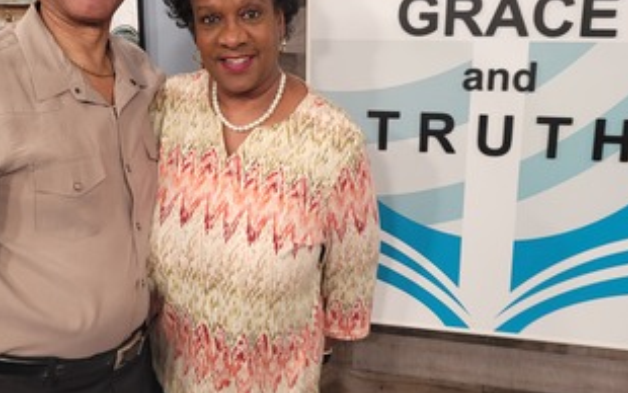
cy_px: 158
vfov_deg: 31.9
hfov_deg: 49.2
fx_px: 685
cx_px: 288
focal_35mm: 40
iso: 125
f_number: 1.8
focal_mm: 5.4
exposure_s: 1/120
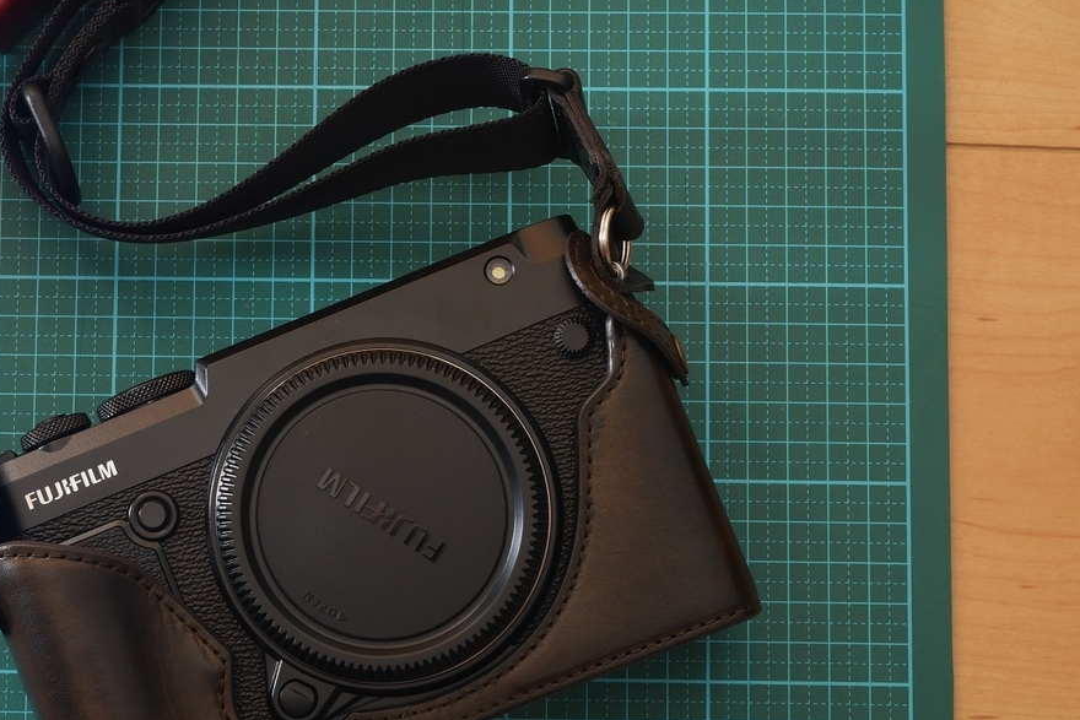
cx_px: 345
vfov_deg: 15.2
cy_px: 389
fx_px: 2700
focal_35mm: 90
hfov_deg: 22.5
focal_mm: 32
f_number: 8
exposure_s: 1/200
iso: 200
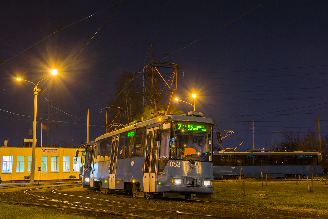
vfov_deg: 28.1
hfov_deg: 41.1
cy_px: 110
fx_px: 437
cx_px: 164
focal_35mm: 48
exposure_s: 10
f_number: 11
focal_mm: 32
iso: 200
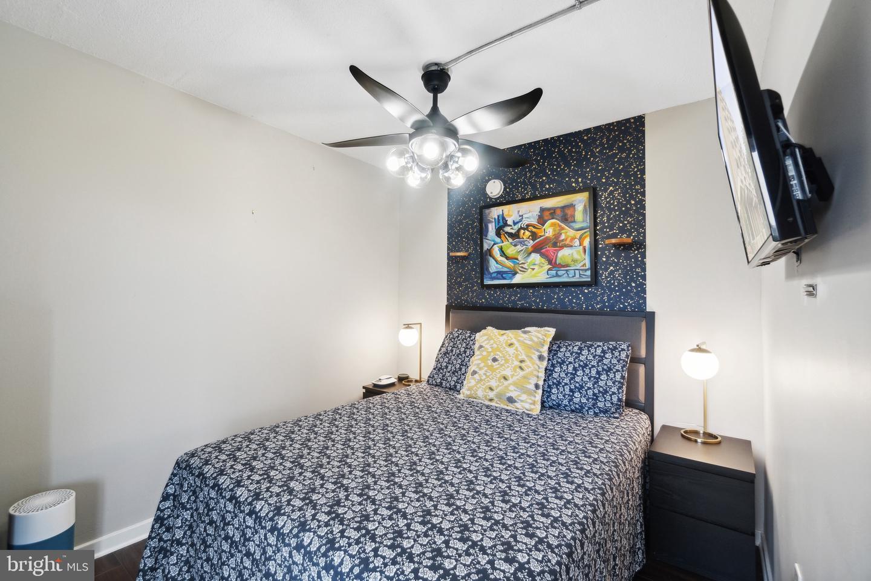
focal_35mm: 15
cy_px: 290
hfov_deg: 100.4
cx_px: 436
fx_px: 363
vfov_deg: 77.3
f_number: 7.1
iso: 200
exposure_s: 1/15
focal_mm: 10
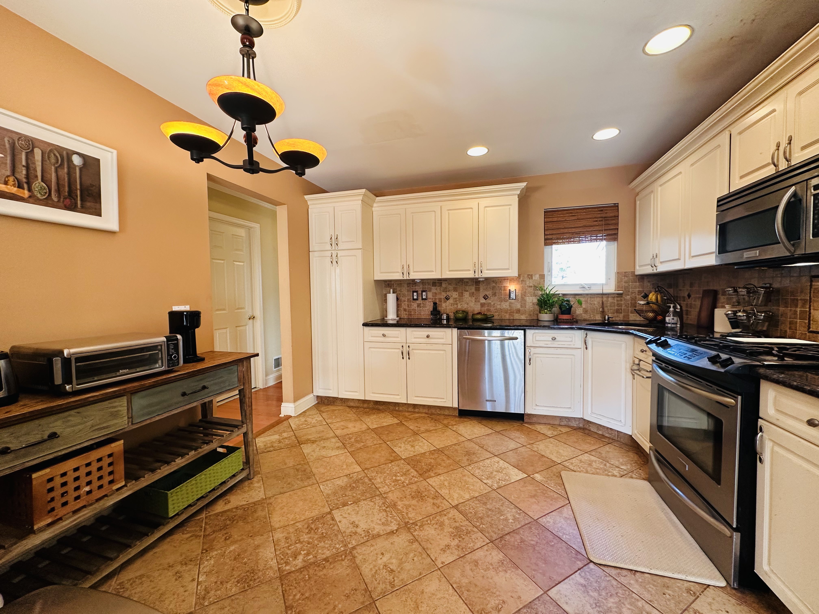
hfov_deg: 102.1
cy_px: 307
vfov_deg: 85.7
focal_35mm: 14
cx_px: 410
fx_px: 331
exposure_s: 1/60
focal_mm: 2.22
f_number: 2.2
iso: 160
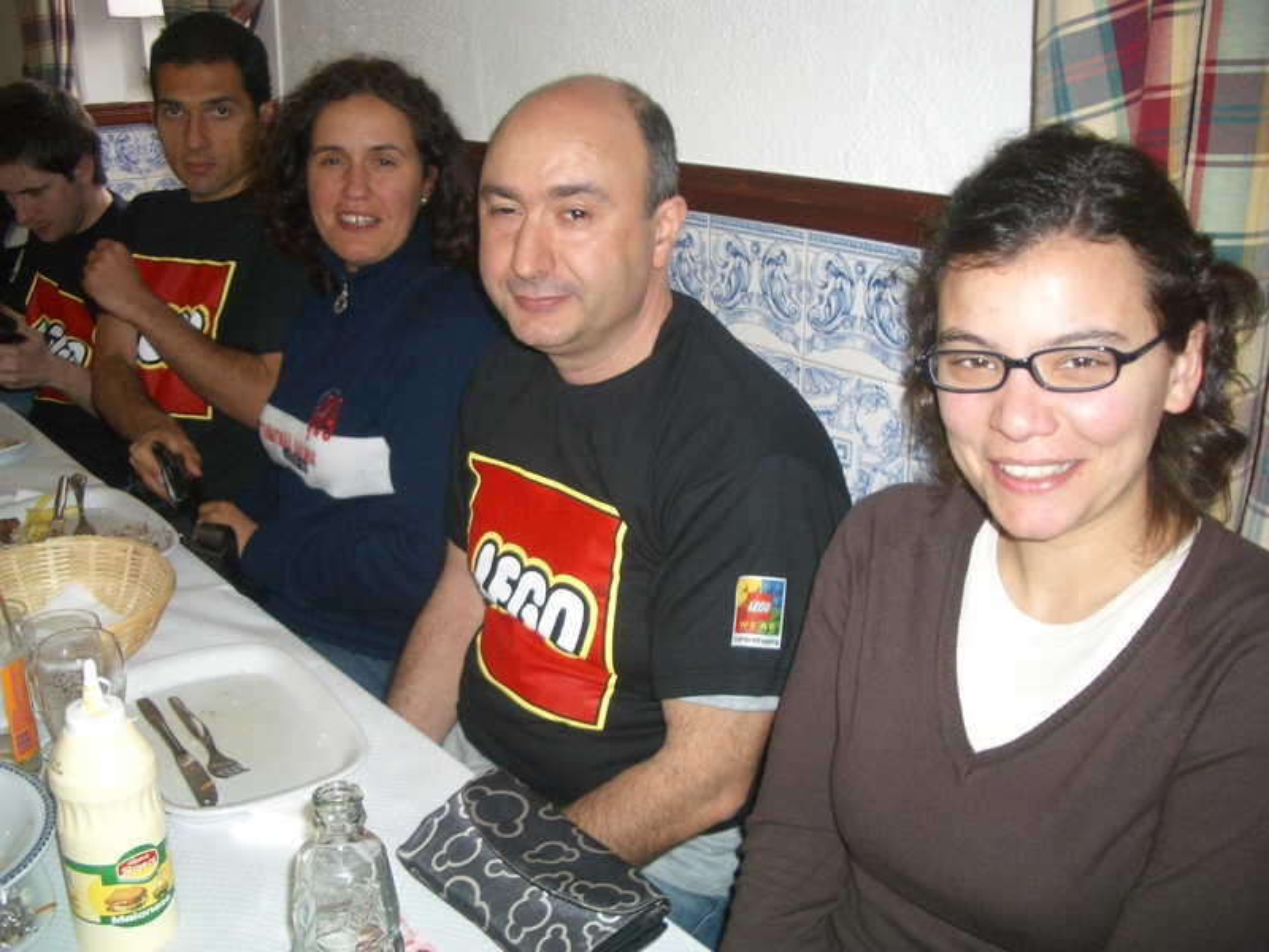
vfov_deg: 40.7
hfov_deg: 52.6
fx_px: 1283
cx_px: 634
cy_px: 476
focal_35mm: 35
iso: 100
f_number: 2.6
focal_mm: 5.8
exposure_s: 1/60
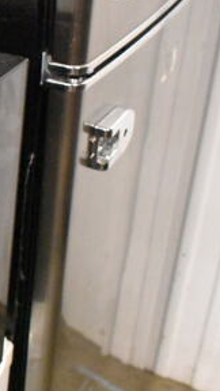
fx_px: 830
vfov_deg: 26.5
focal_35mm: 80
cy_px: 231
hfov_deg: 13.5
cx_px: -177
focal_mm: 24
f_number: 3.8
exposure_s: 1/125
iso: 14400
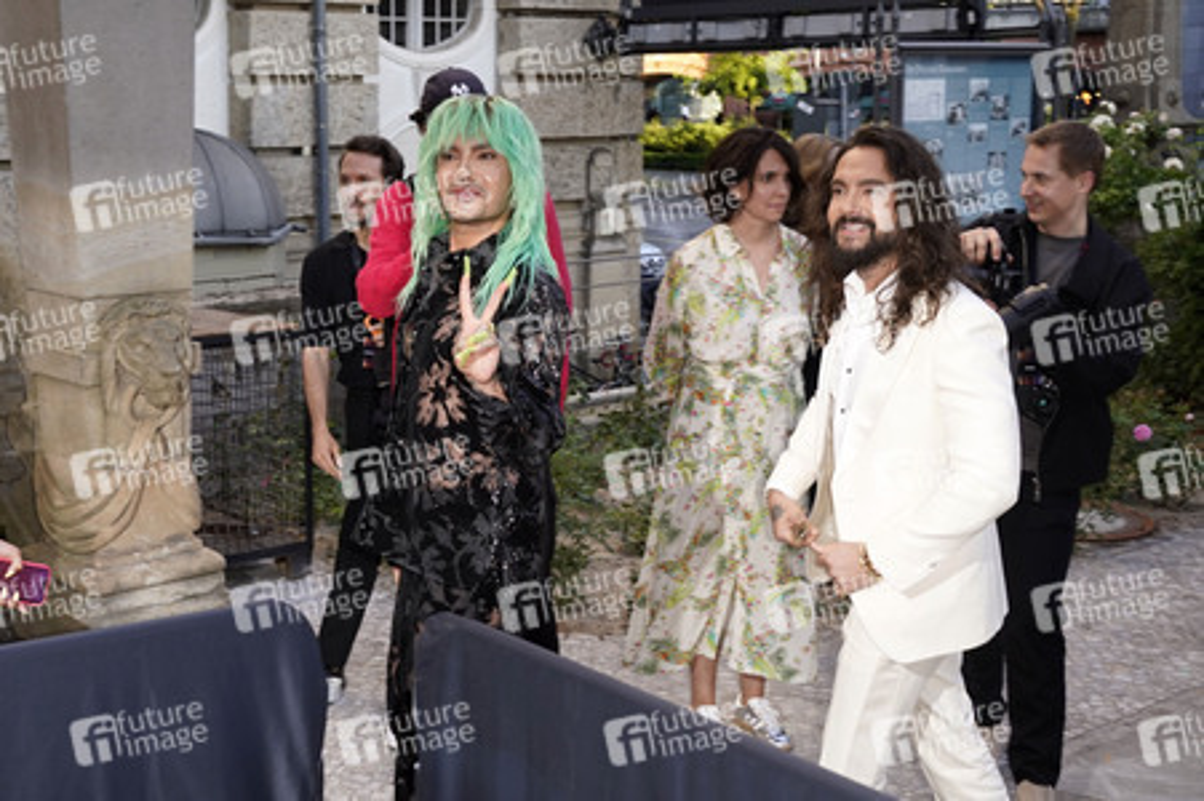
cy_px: 400
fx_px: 1170
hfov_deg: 54.5
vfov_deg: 37.8
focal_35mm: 35
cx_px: 602
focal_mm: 35
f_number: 5.6
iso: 320
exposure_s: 1/160
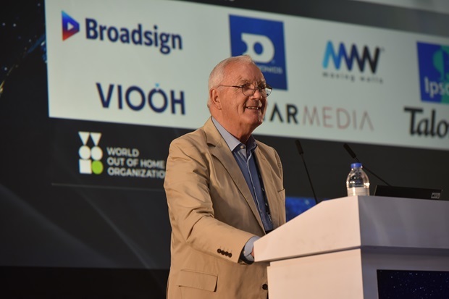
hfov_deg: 14.7
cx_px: 224
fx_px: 1746
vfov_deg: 9.8
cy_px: 150
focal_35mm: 140
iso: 800
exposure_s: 1/160
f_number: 4
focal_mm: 140
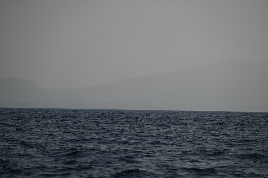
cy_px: 89
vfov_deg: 7.6
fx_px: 1340
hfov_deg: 11.4
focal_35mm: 180
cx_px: 134
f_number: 5
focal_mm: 180
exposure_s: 1/2500
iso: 100
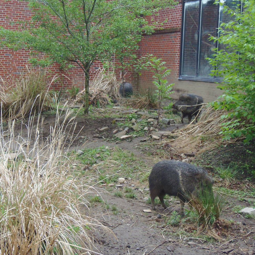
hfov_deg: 24.6
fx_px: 583
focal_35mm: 70
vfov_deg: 24.7
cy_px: 121
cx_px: 114
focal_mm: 9.1
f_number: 3.8
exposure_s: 1/30
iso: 80
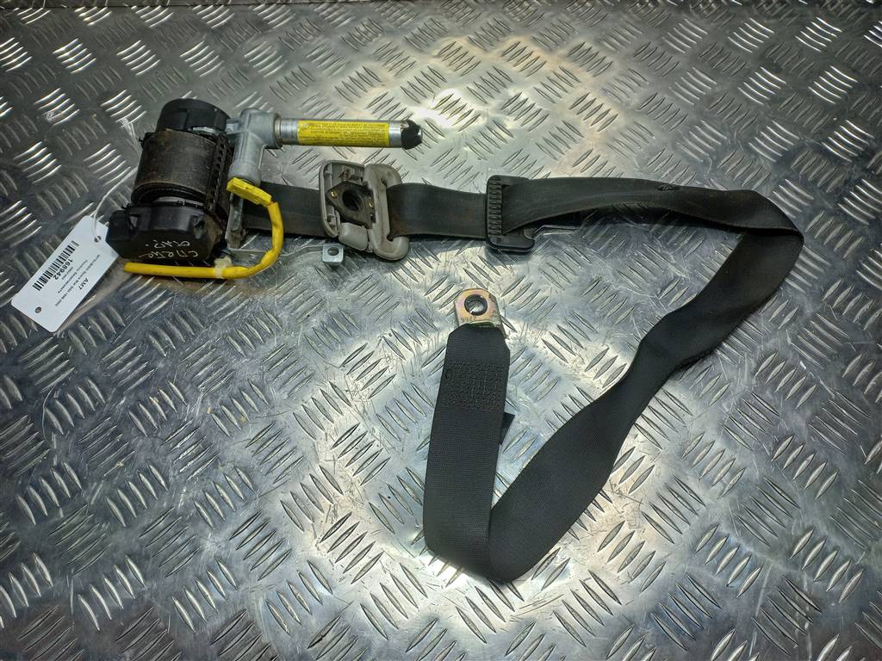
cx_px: 441
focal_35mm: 25
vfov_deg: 54.9
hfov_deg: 69.4
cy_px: 330
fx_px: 637
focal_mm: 4.6
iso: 25
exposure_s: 1/100
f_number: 1.8
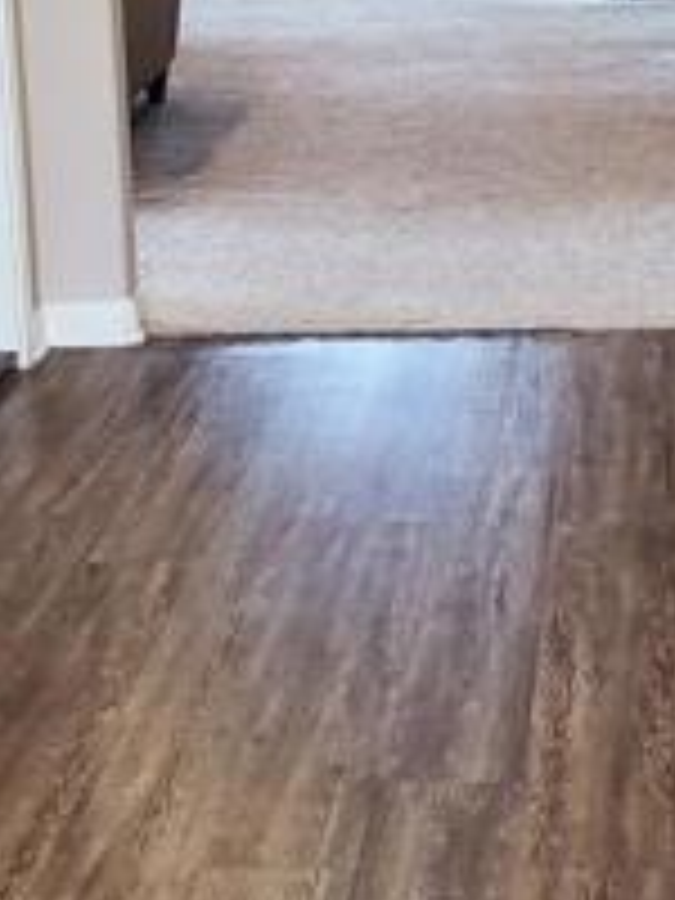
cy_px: 202
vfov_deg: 19.5
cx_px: 500
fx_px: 2600
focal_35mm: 100
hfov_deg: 14.7
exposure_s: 1/40
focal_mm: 4.3
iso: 320
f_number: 2.4
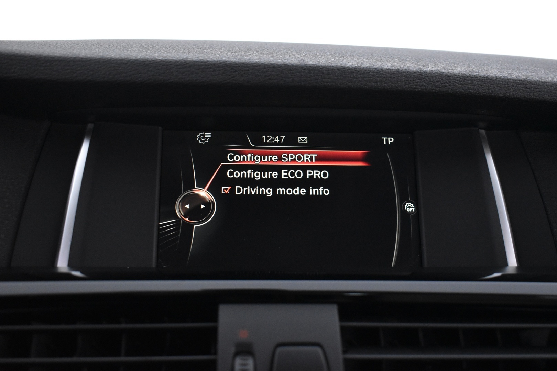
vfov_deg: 33.0
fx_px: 627
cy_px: 186
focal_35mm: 40
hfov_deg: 47.9
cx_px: 278
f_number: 4
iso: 3200
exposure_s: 1/30
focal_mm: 27
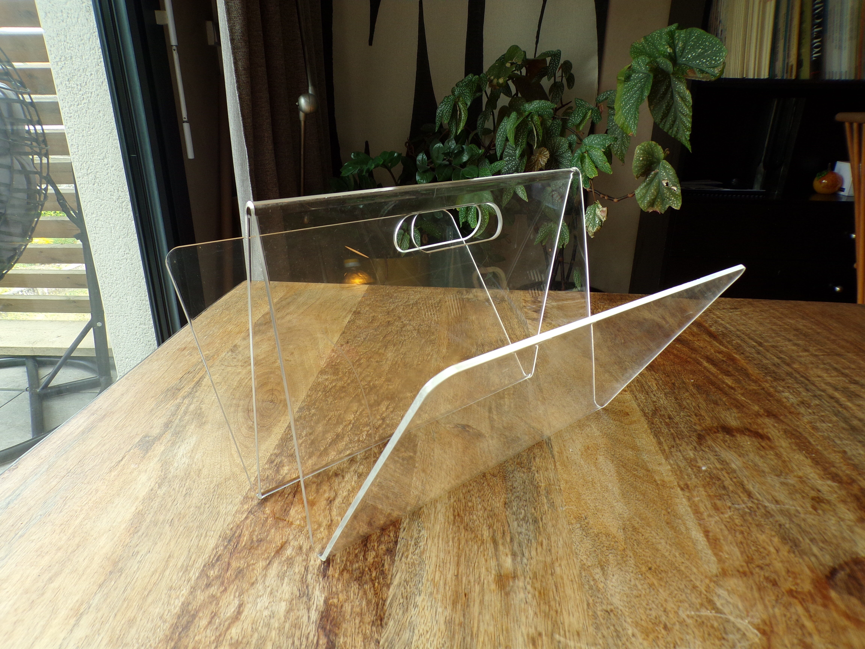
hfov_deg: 71.6
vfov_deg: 56.8
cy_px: 324
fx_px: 600
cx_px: 432
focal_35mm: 24
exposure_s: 1/34
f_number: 4.3
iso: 86
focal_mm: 4.3
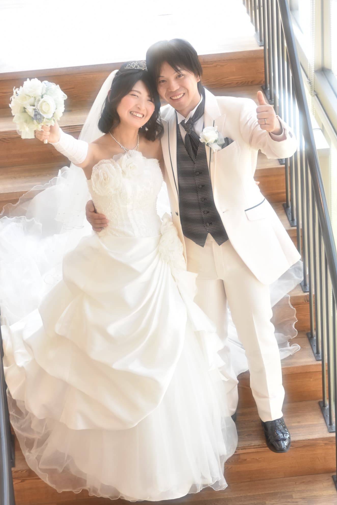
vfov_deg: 19.3
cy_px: 254
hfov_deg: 12.9
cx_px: 170
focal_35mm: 106
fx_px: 1488
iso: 1000
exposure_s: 1/125
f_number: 5.6
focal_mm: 70
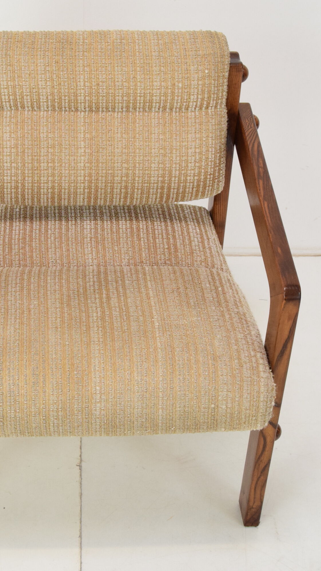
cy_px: 286
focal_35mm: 66
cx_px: 89
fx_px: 999
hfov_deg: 18.2
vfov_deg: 31.9
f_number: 7.1
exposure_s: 1/200
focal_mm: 28
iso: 1600
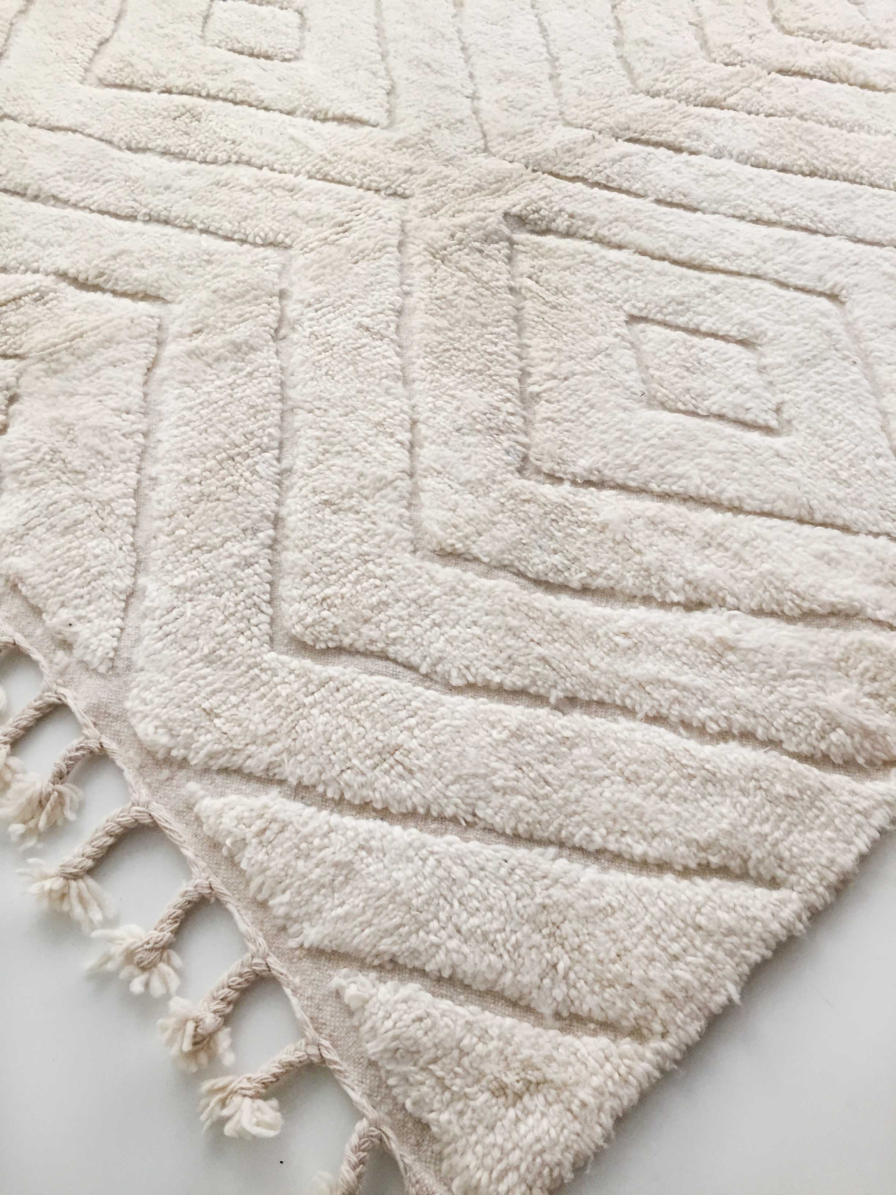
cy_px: 598
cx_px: 448
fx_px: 1001
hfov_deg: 48.2
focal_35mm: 29
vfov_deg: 61.7
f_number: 2.2
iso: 64
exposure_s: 1/33
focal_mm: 4.15
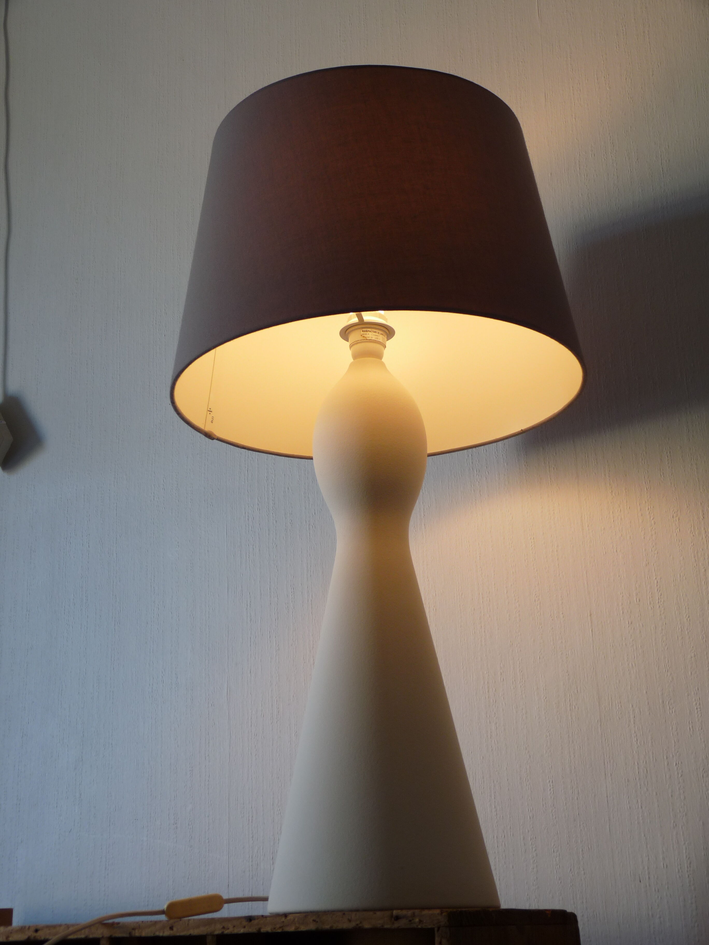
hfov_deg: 29.7
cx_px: 354
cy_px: 472
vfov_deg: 38.9
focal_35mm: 49
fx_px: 1338
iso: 100
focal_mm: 8.7
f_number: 3.2
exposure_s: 1/50
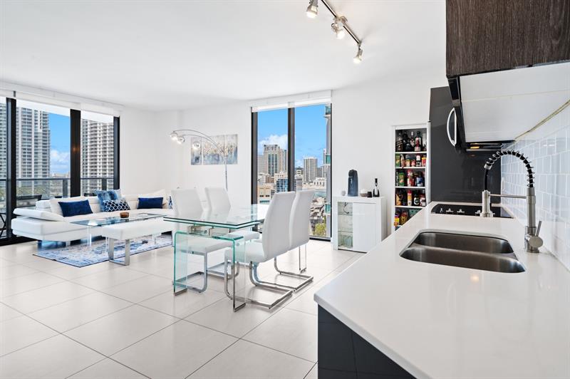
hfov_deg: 87.0
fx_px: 301
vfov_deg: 64.5
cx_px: 285
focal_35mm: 19
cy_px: 190
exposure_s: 1/20
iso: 200
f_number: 8
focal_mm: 19
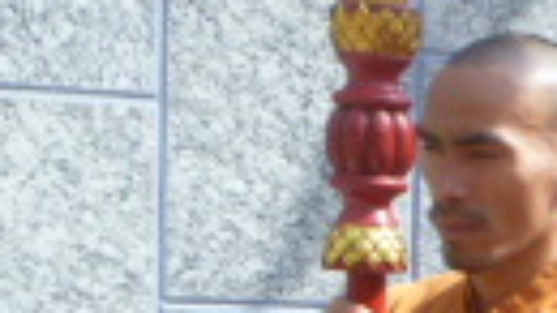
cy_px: 630
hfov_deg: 10.2
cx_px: 1281
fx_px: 2776
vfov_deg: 6.3
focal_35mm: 188
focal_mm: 6.3
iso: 80
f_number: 4.5
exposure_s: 1/200
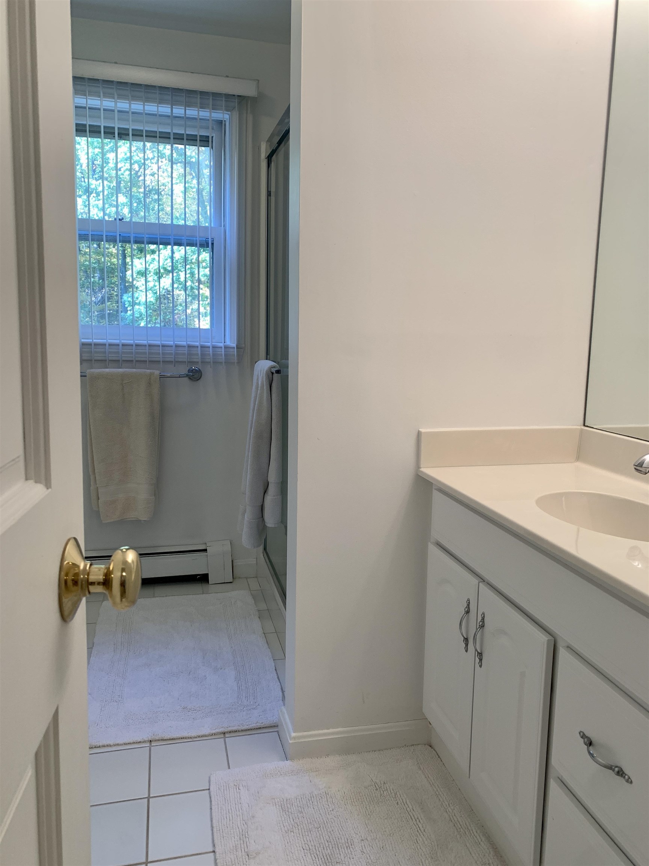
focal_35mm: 26
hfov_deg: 53.1
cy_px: 433
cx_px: 324
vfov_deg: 67.3
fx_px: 650
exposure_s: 1/120
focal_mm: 4.25
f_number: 1.8
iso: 64
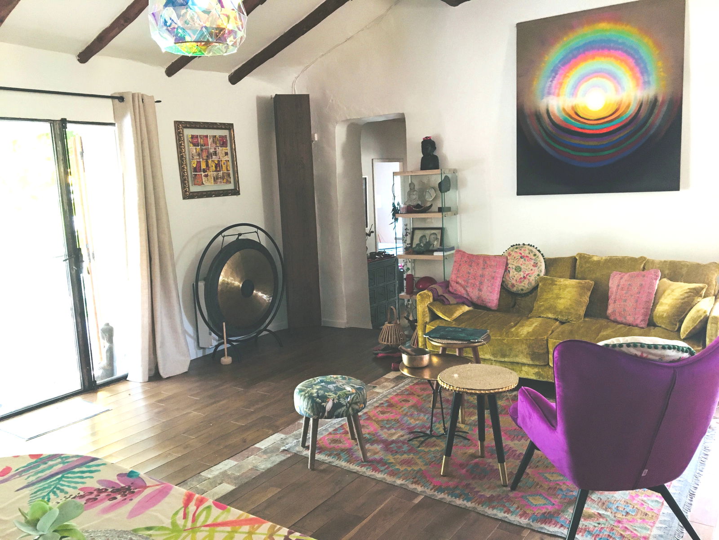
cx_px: 360
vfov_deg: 48.2
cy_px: 270
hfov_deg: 61.7
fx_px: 602
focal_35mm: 29
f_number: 2.2
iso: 200
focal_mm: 4.15
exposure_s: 1/33
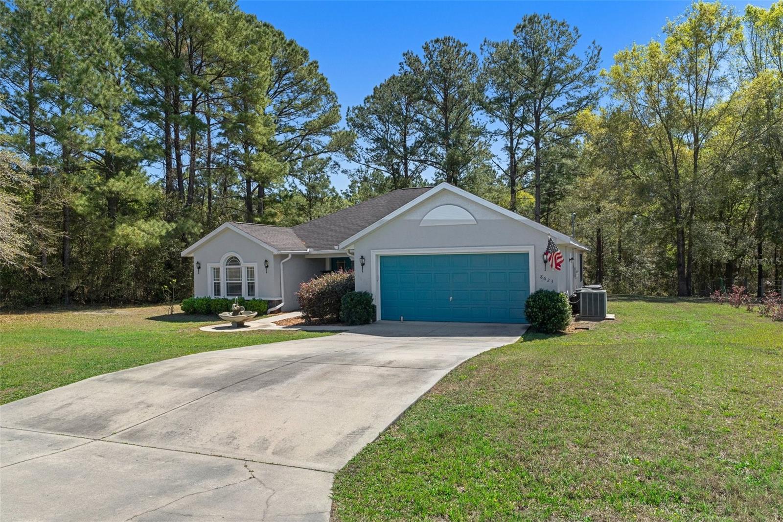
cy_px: 261
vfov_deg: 53.1
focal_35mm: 24
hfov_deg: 73.8
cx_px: 392
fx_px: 522
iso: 320
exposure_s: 1/250
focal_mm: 16
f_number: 9.5
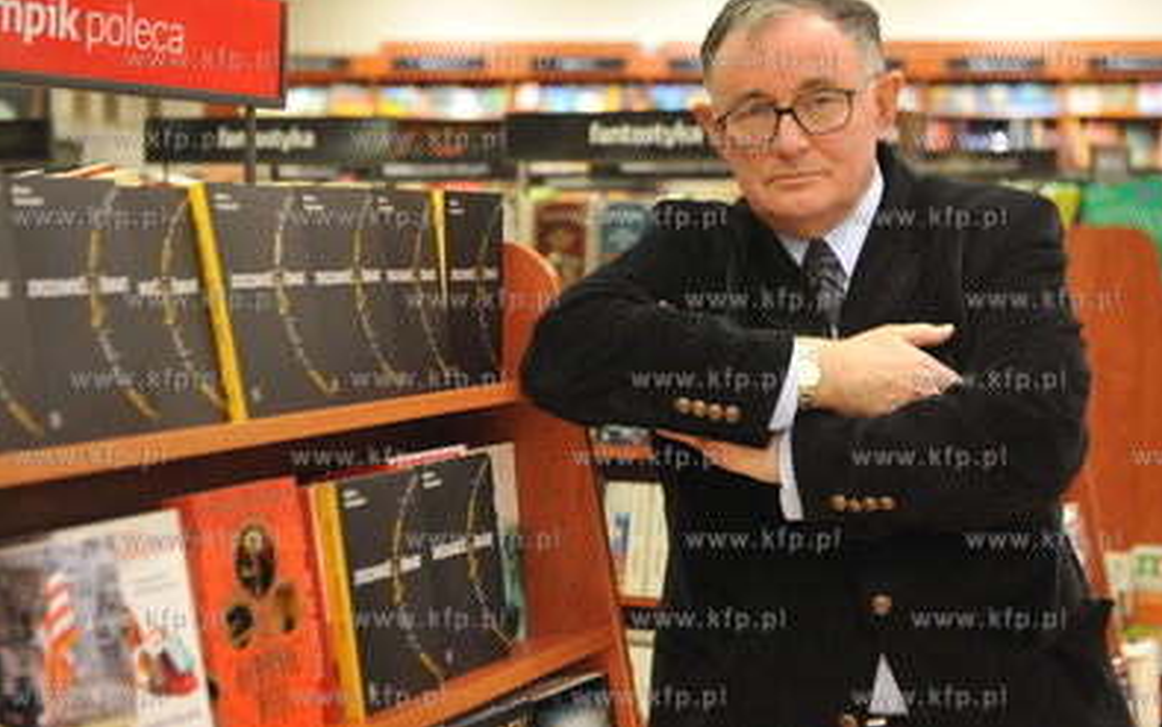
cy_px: 338
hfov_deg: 32.0
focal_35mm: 64
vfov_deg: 20.3
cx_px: 585
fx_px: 2027
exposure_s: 1/200
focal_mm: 62
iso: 2500
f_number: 5.6
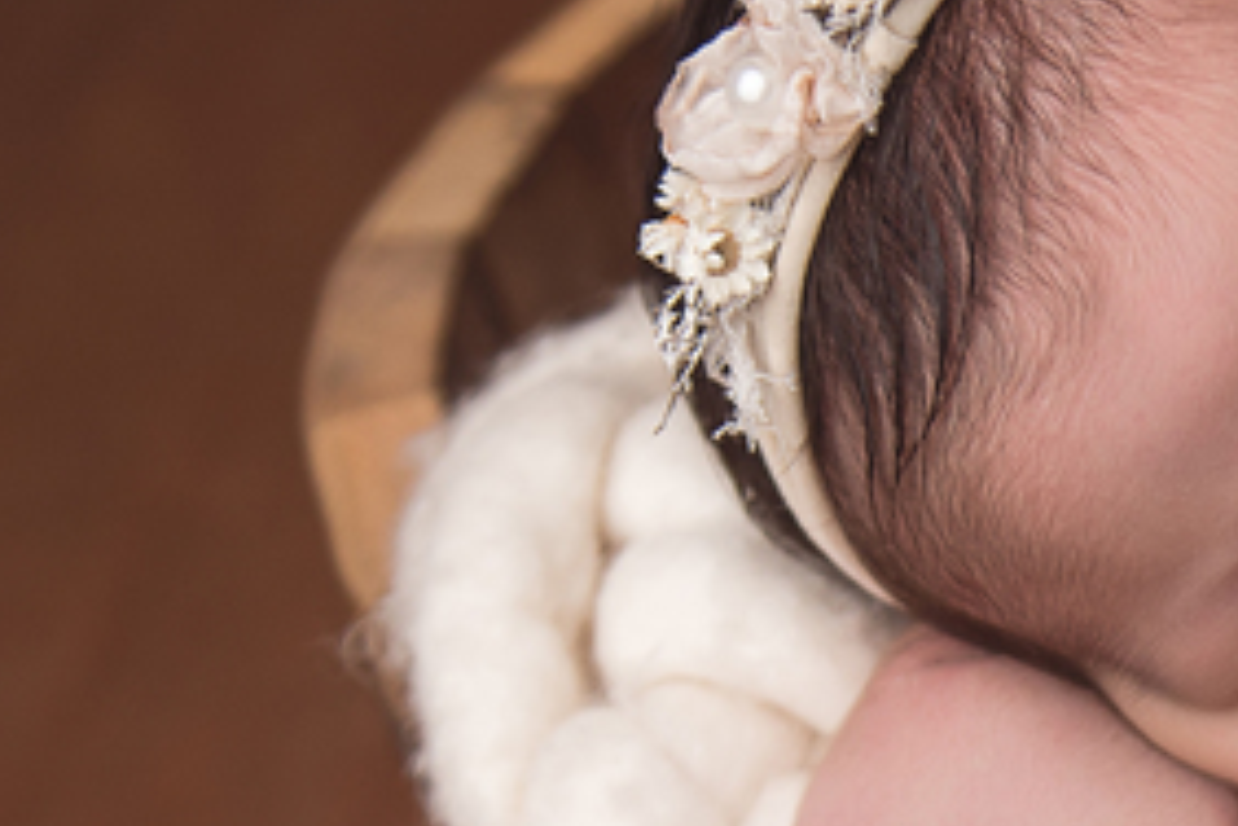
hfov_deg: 13.0
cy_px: 1035
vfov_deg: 8.8
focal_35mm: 153
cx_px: 1576
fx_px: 5261
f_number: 2.8
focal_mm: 36
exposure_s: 1/160
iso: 100
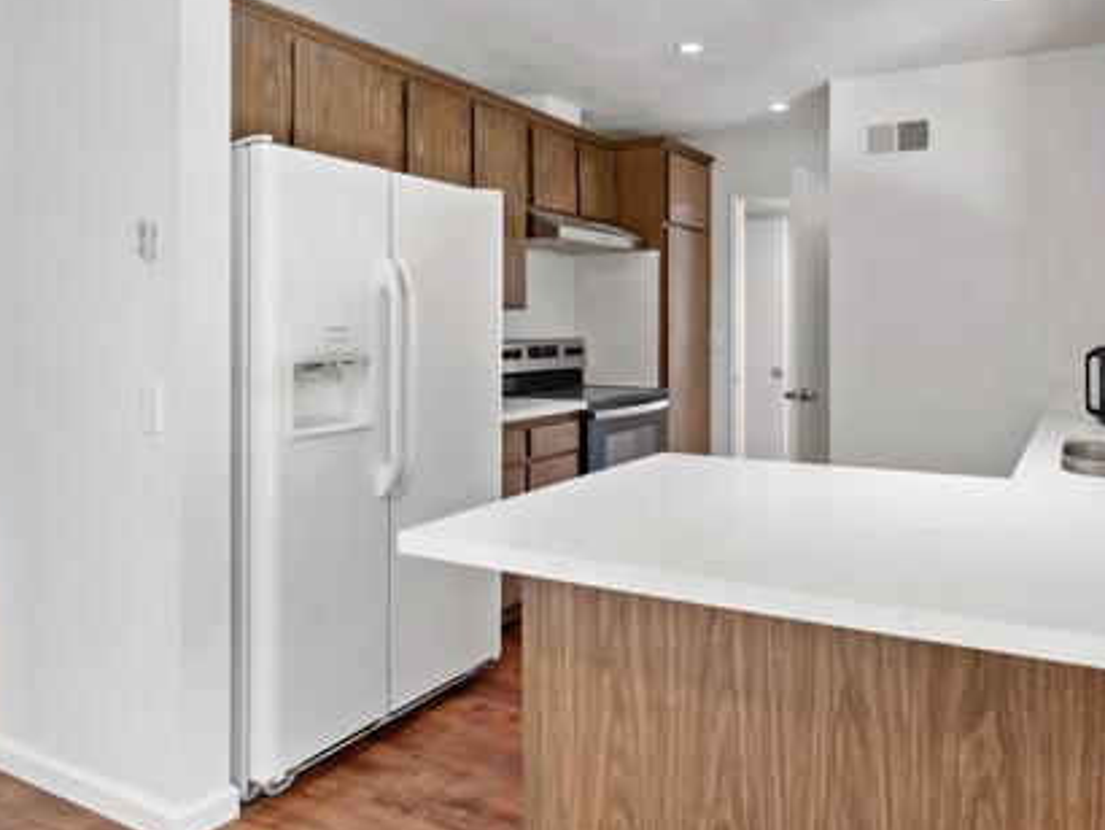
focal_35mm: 24
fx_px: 771
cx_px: 747
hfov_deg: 69.0
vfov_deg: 56.2
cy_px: 338
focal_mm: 16.1
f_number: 5.6
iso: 160
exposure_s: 1/2.5
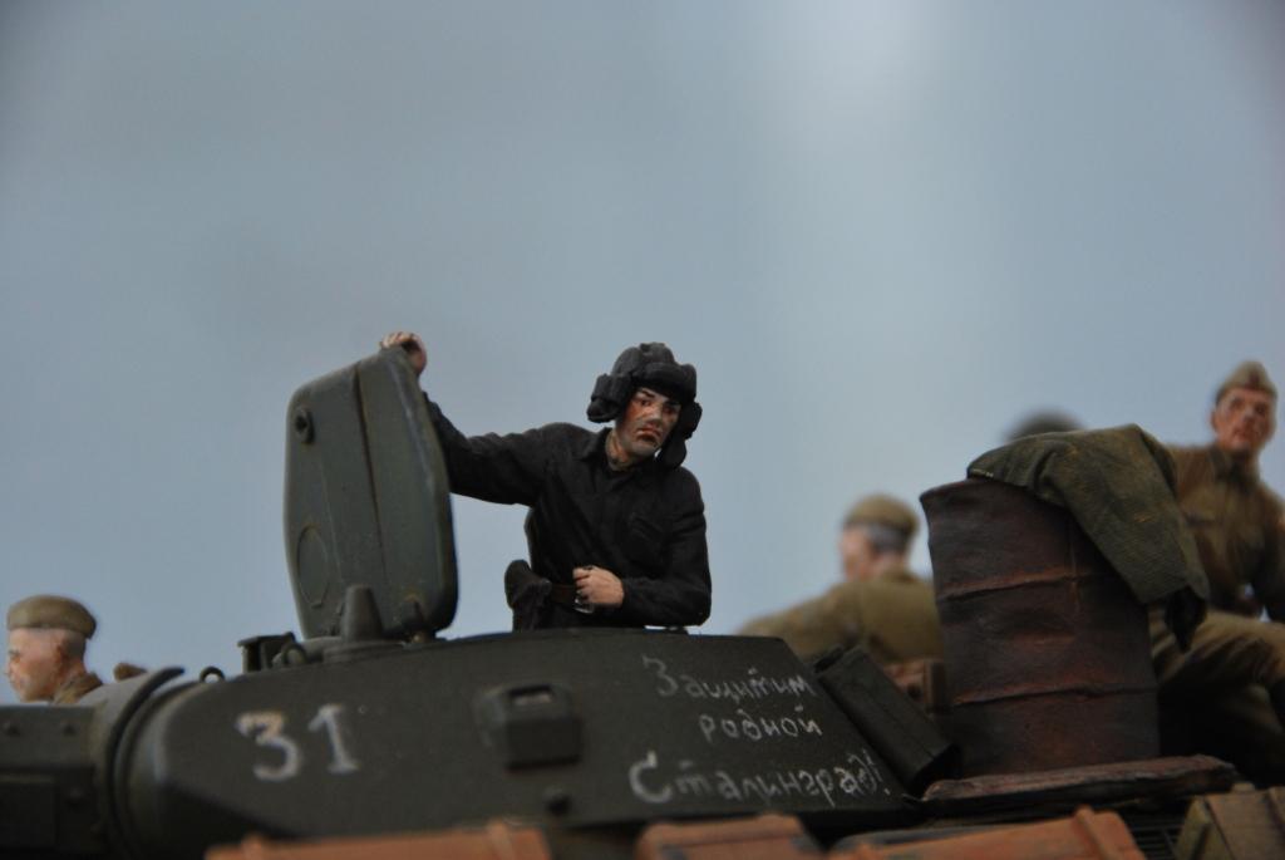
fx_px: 10719
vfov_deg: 4.6
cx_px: 642
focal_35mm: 300
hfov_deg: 6.9
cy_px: 430
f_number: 5.6
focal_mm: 200
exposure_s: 1/30
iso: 400
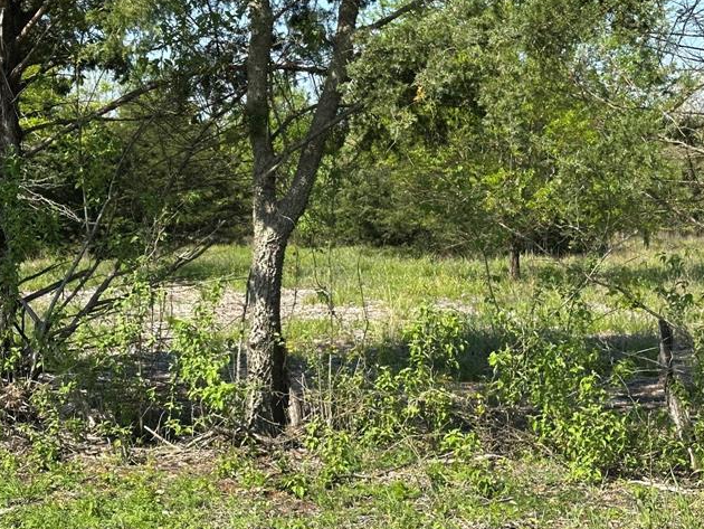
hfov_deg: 25.0
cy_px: 276
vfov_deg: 18.9
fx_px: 1587
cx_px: 426
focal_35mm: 78
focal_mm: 6.86
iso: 64
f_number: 1.78
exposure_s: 1/2114
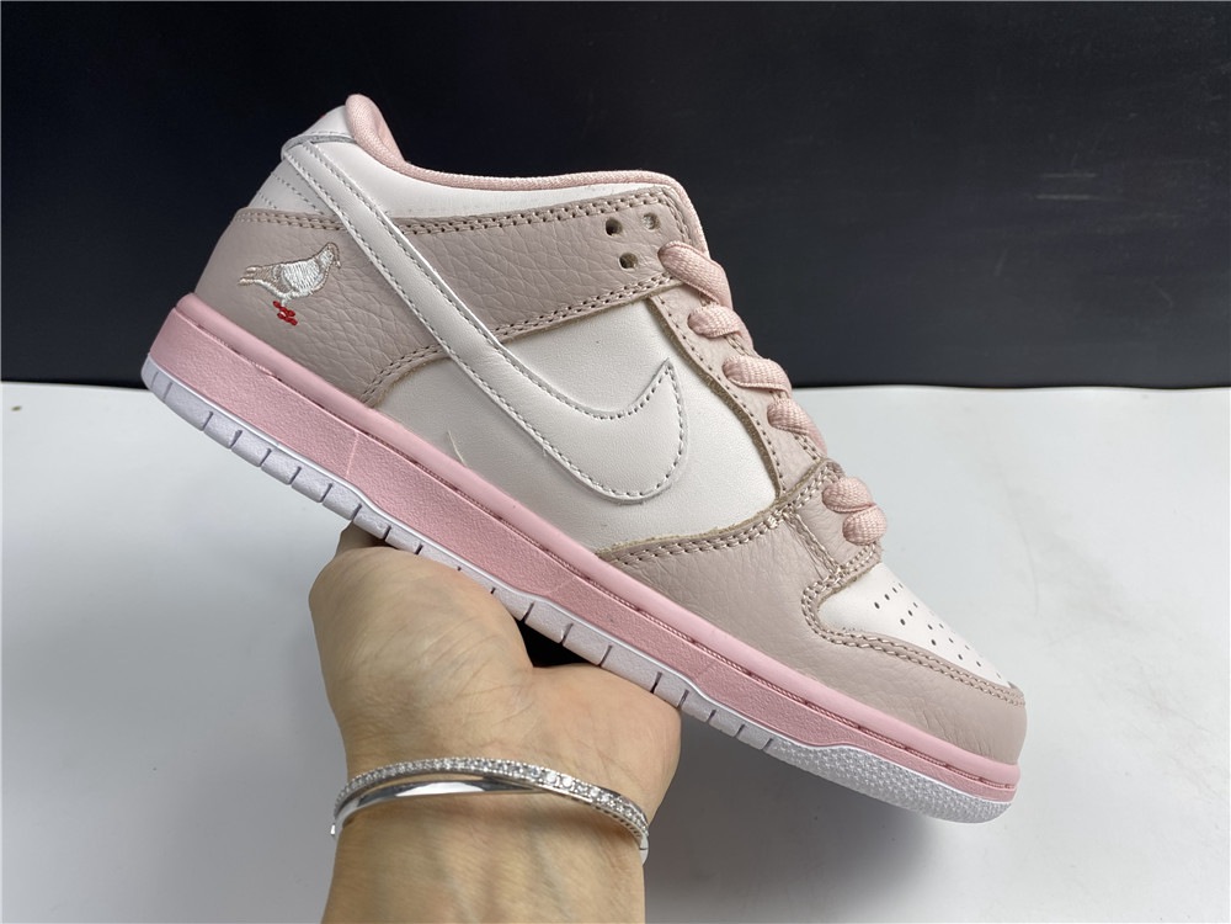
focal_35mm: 26
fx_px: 925
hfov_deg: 67.3
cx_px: 616
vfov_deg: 53.1
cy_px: 462
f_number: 1.8
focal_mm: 4.25
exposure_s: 1/100
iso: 40
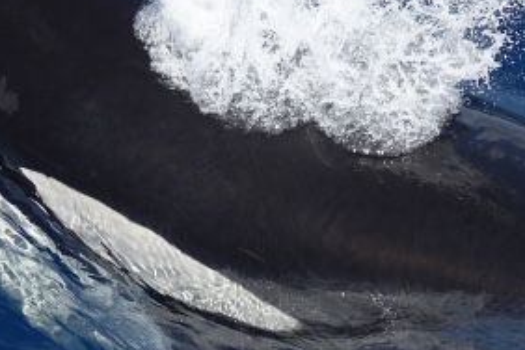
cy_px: 88
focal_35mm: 426
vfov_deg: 3.2
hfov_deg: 4.8
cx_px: 262
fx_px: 6212
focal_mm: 150
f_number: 5
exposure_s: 1/8000
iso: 1000
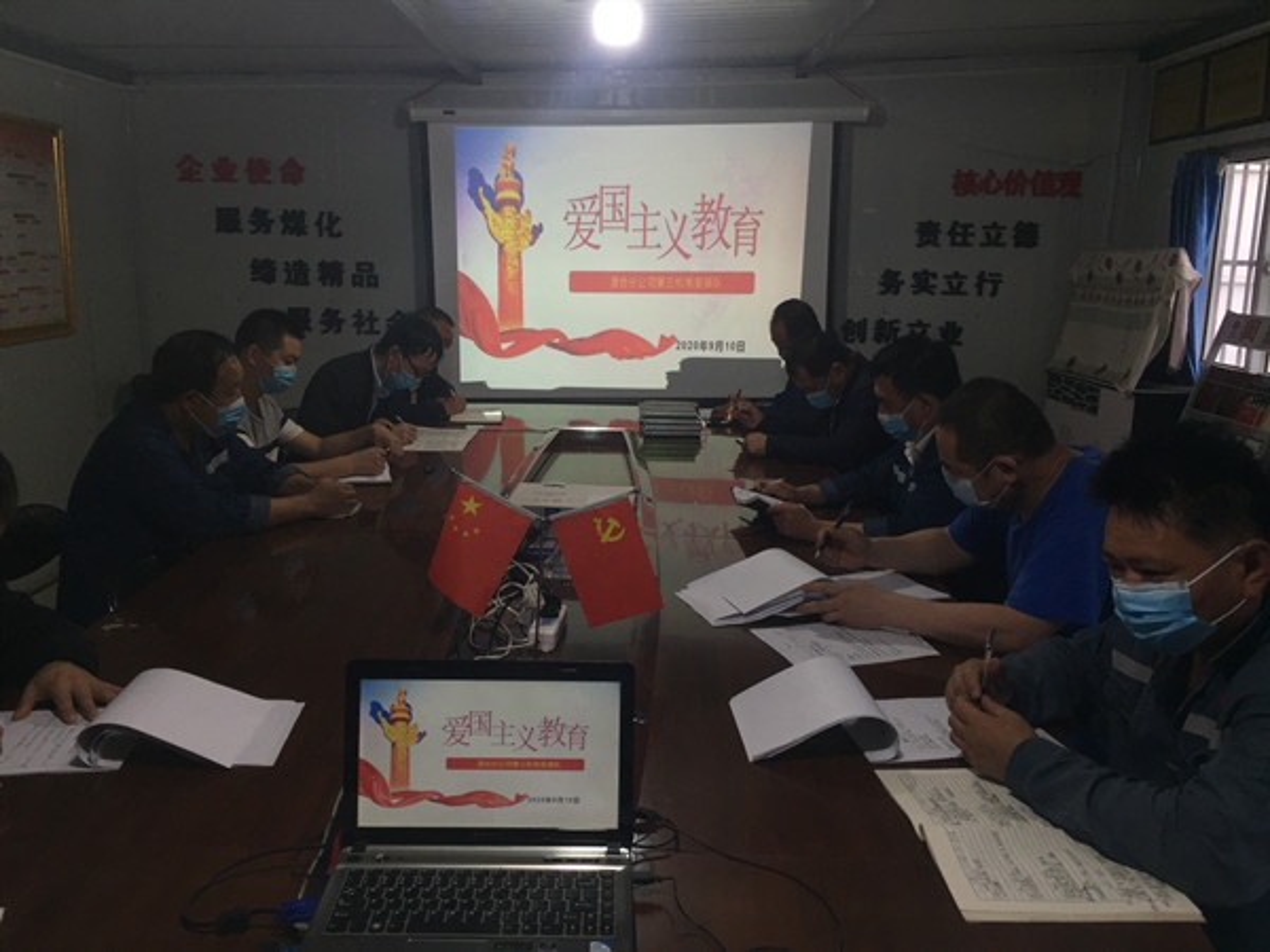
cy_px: 476
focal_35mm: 29
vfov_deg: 48.2
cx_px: 635
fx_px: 1064
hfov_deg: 61.7
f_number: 2.2
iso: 50
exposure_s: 1/100
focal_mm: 4.15
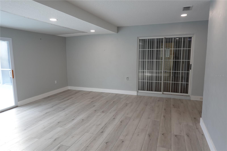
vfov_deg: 53.1
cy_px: 76
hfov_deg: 73.8
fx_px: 151
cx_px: 114
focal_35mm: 24
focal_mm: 9
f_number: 2.8
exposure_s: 1/30
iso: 125
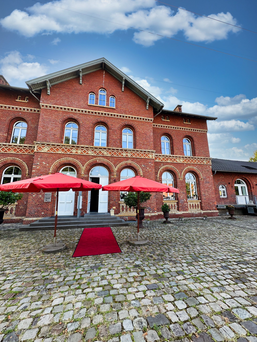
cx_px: 128
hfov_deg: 85.7
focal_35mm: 14
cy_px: 171
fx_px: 139
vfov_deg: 102.1
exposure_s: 1/178
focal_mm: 2.22
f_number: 2.2
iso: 40
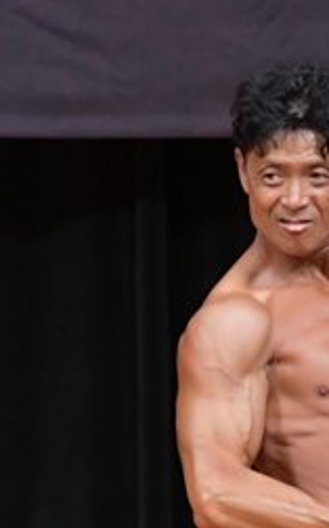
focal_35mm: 1177
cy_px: 467
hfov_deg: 1.1
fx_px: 16924
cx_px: 307
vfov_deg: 1.8
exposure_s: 1/400
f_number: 5.6
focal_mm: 250
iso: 5000
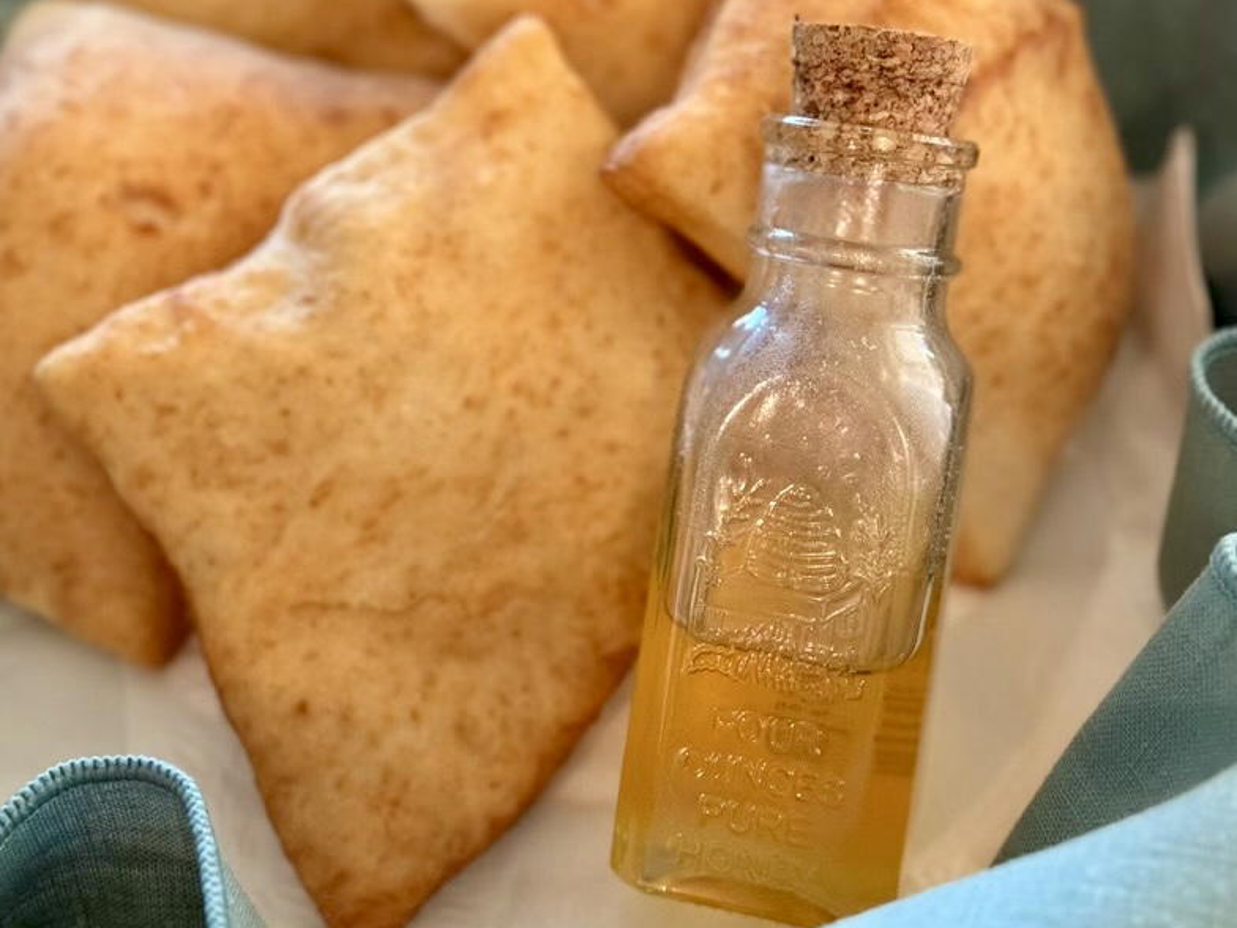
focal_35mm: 49
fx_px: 1751
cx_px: 618
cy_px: 458
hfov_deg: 38.9
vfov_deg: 29.7
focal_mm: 6.86
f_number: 1.78
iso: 320
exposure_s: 1/40
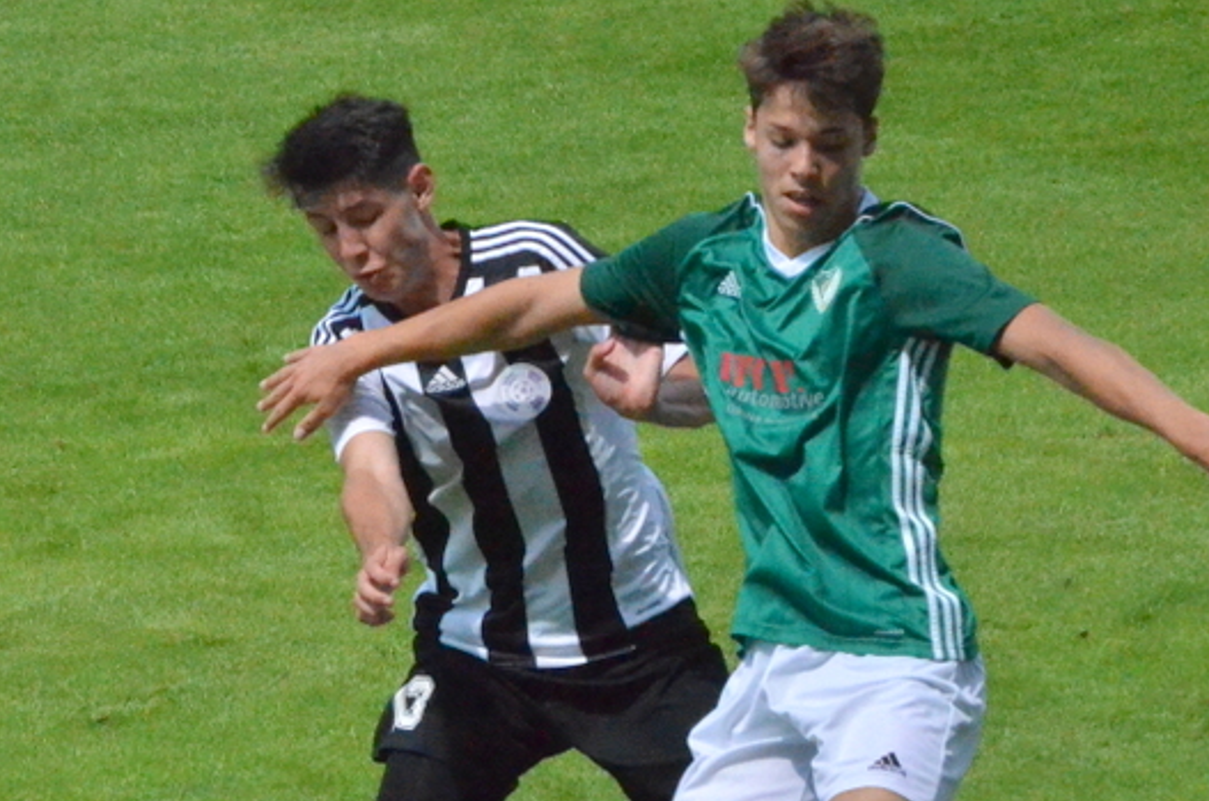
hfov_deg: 4.2
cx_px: 294
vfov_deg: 2.8
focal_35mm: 495
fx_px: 16593
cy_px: 685
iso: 6400
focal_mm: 145
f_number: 14
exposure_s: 1/8000
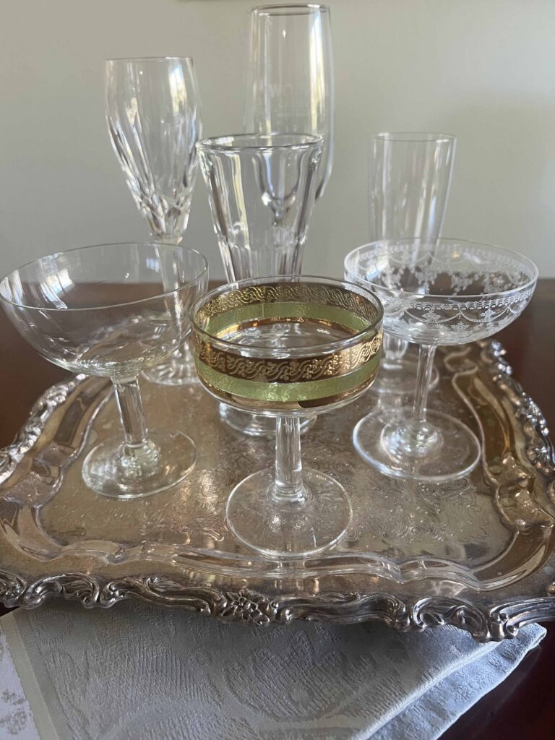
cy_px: 370
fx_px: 556
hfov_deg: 53.1
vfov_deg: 67.3
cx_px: 278
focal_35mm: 26
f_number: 1.5
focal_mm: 5.7
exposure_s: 1/60
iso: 250
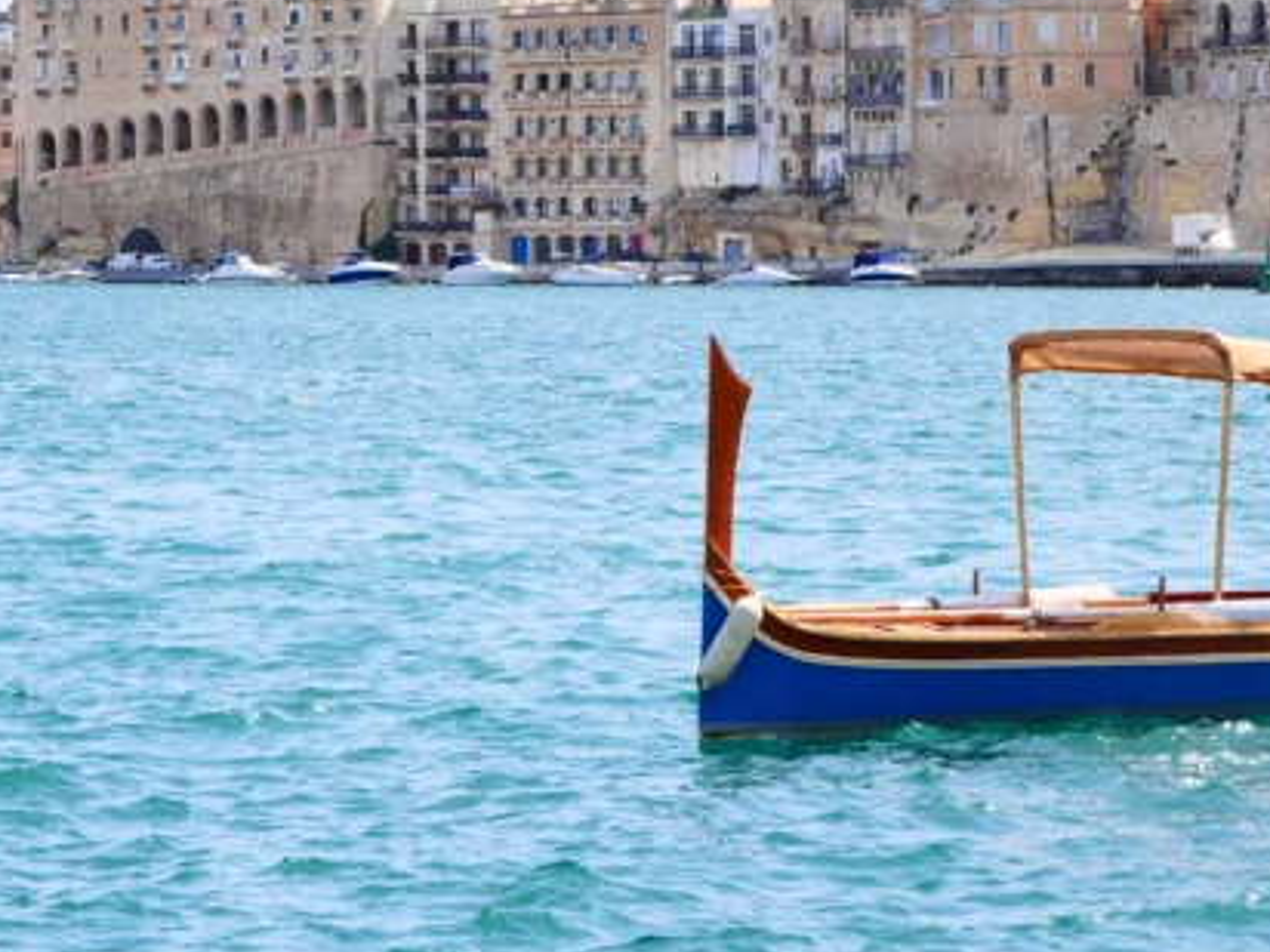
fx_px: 6017
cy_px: 74
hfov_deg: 12.0
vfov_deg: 9.0
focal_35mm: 164
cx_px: 580
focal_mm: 44
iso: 200
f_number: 8
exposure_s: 1/320
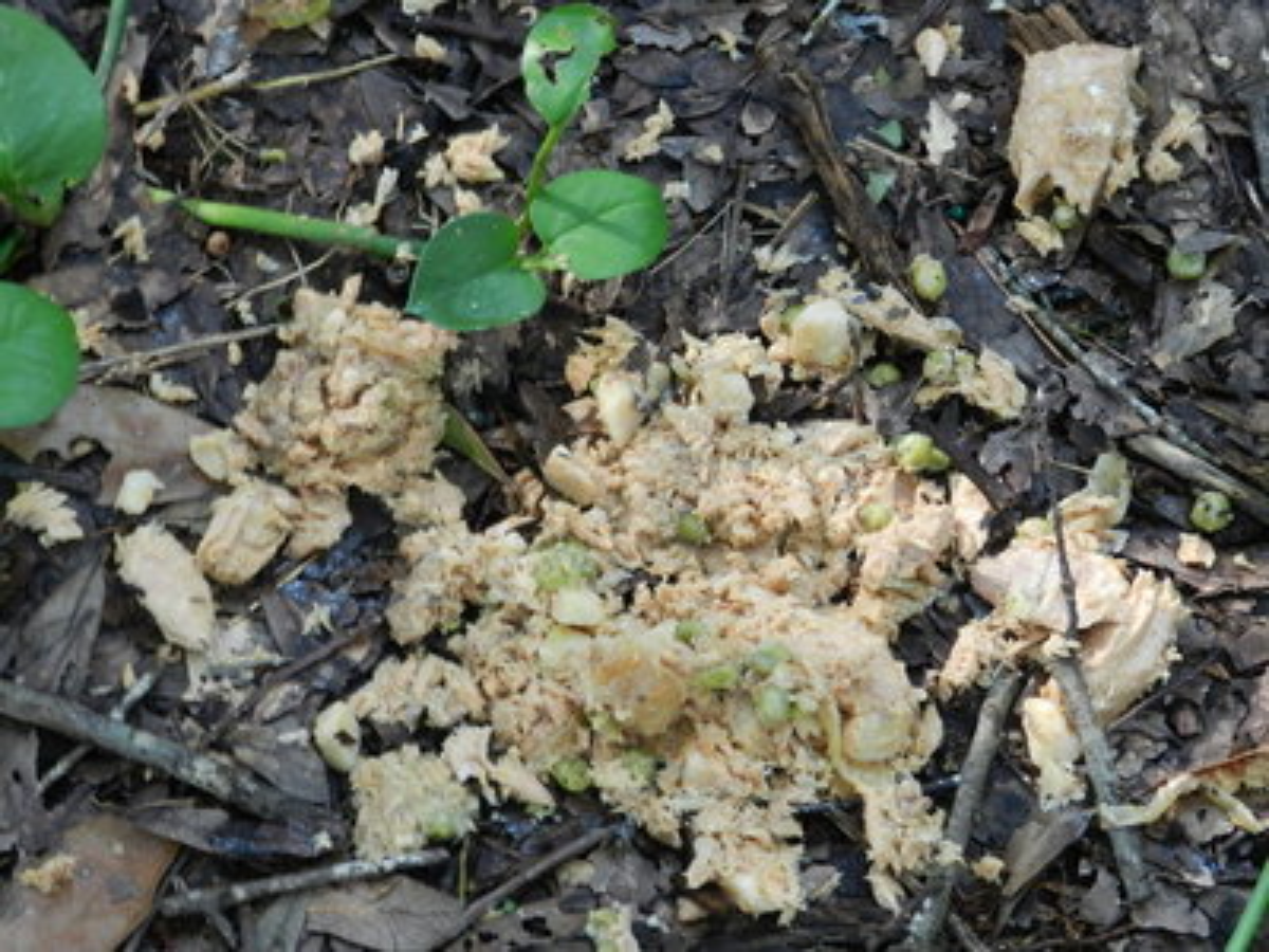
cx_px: 634
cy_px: 476
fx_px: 5316
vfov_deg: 10.2
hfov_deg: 13.6
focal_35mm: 145
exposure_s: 1/20
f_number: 5.1
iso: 400
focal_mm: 25.7
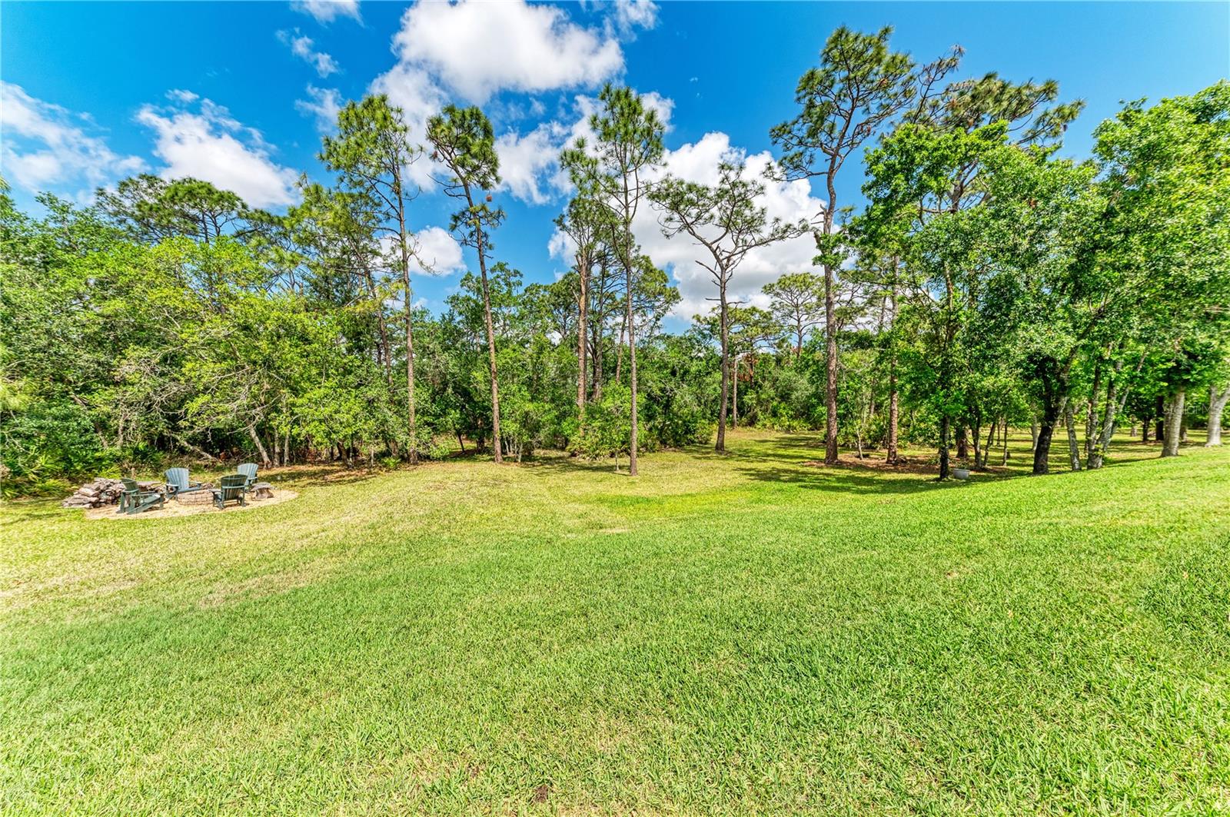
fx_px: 444
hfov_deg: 108.4
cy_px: 408
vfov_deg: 85.3
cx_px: 615
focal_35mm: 13
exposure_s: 1/800
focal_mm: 13
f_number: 9
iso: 200
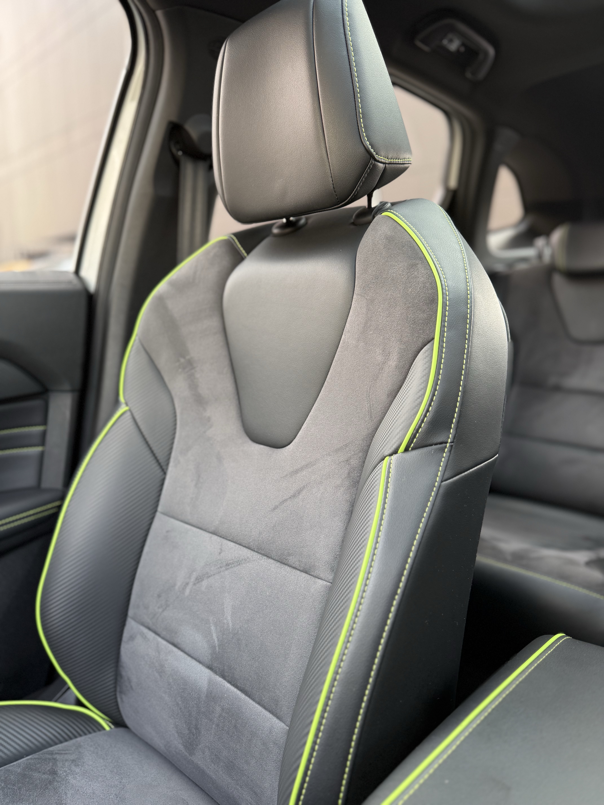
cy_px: 402
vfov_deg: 71.6
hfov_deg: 56.8
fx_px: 558
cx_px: 302
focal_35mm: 24
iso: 160
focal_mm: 6.76
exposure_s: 1/121
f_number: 1.78
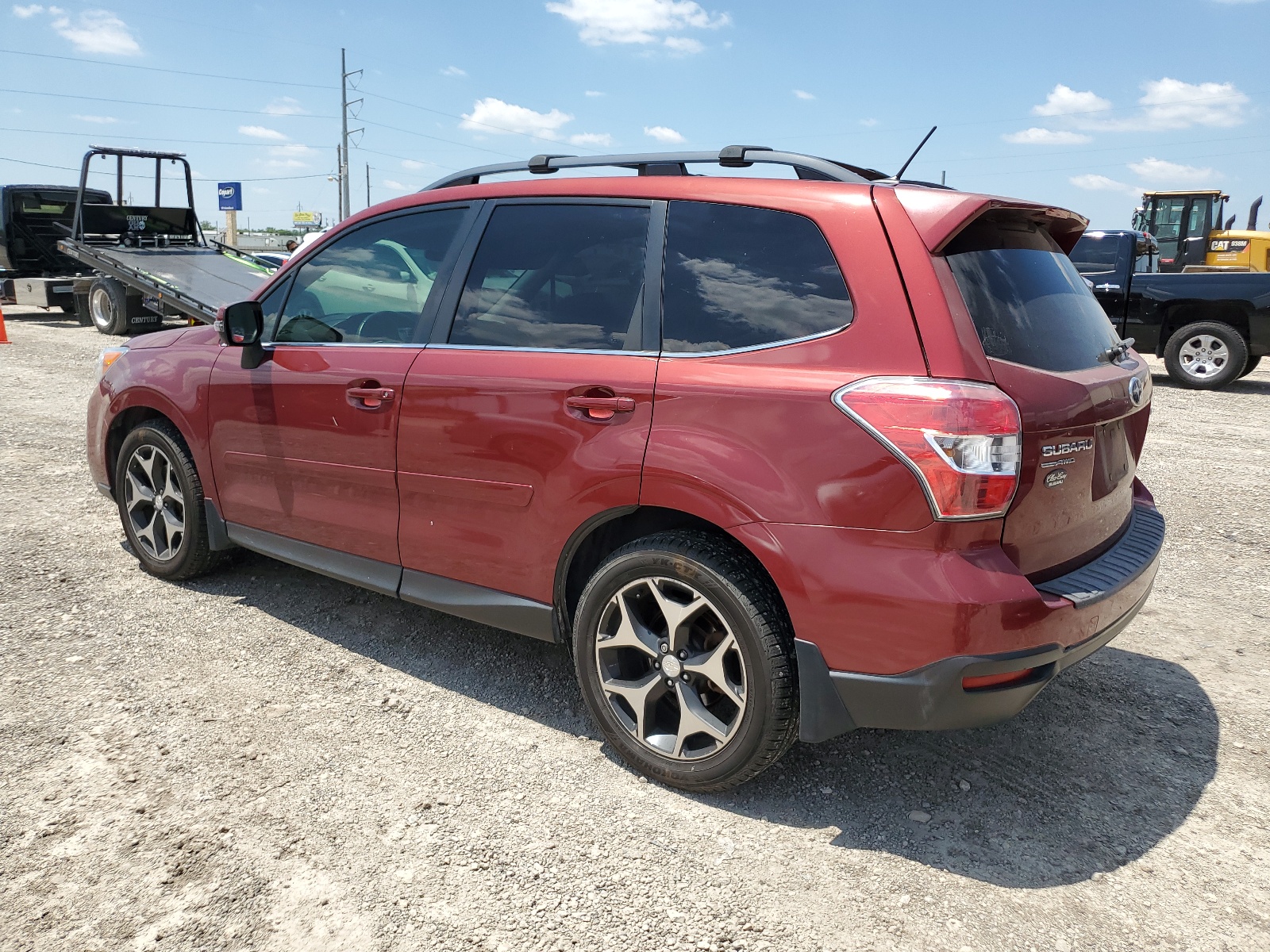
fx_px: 954
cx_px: 635
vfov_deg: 53.1
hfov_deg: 67.3
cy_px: 476
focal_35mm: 26
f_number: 1.5
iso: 50
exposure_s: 1/3333
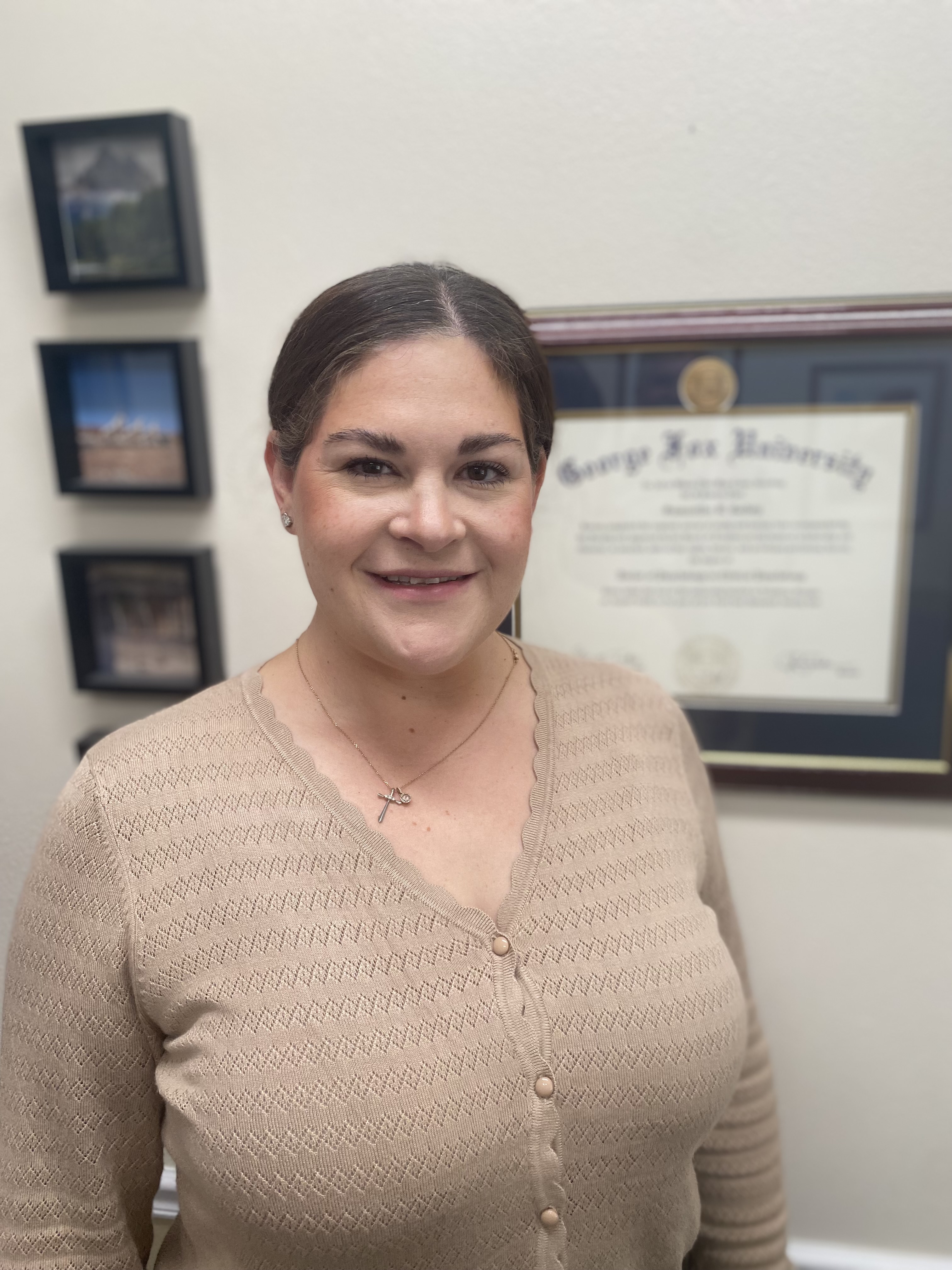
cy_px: 635
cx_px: 476
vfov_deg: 67.3
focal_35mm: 26
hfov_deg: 53.1
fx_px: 953
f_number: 1.8
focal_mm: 4.25
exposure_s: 1/113
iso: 100
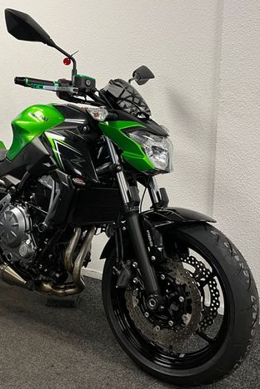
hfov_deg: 35.6
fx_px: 401
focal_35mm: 37
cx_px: 86
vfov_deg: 51.9
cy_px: 194
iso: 80
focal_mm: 5.1
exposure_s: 1/50
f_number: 1.6
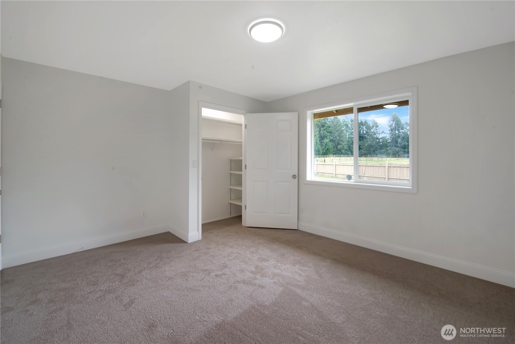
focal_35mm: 14
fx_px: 200
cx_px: 258
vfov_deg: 81.2
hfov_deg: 104.2
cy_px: 172
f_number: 13
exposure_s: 1/100
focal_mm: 14
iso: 400
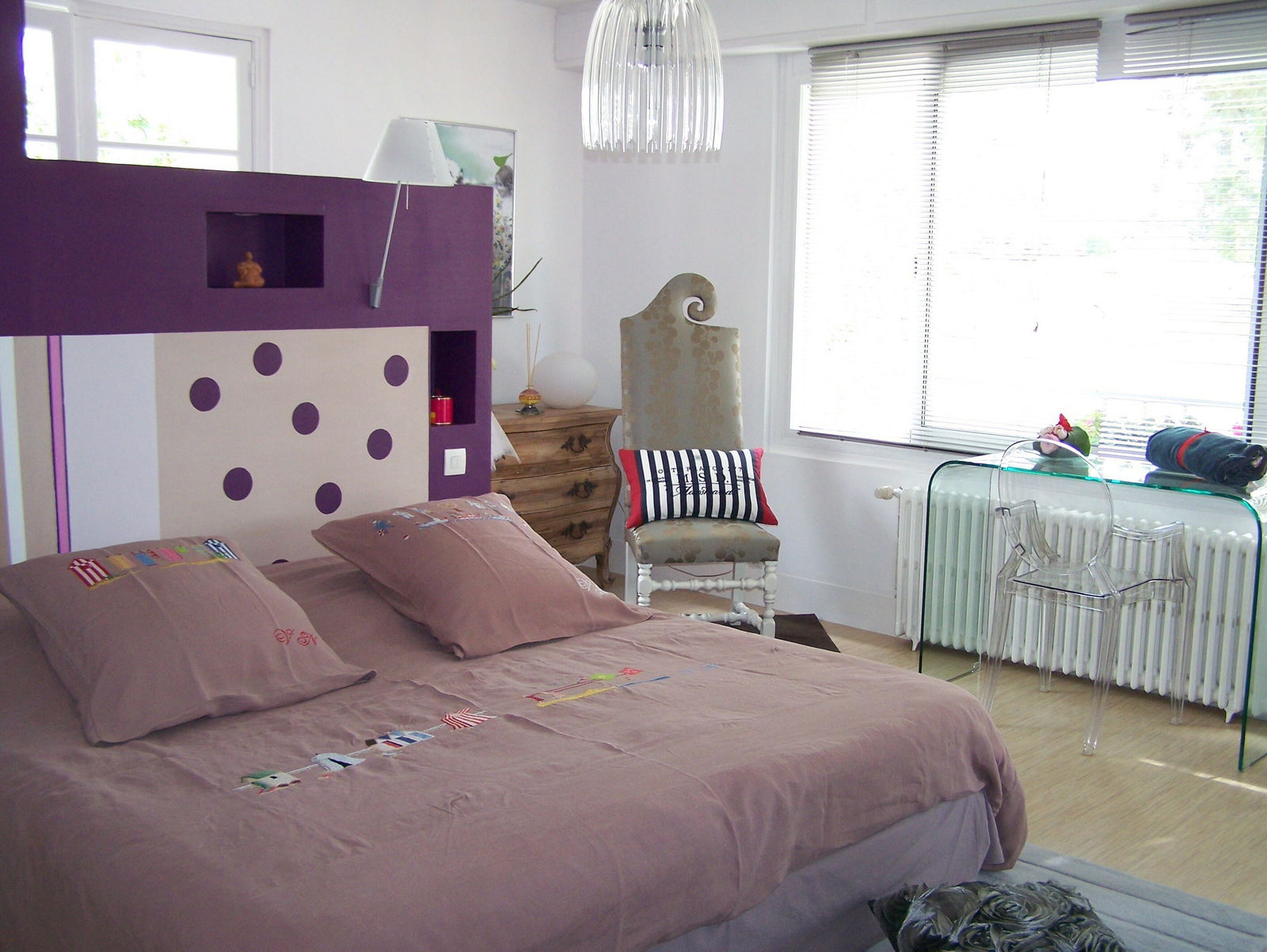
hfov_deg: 49.0
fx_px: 1392
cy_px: 476
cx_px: 634
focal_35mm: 38
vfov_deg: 37.8
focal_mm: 6.3
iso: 160
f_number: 2.8
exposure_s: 1/60
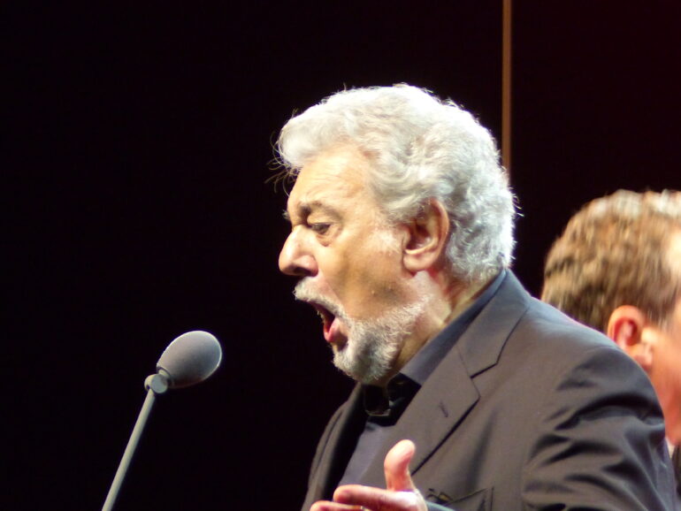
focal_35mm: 930
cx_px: 340
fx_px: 18302
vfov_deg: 1.6
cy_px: 256
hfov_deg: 2.1
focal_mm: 108
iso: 400
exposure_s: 1/25
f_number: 2.8
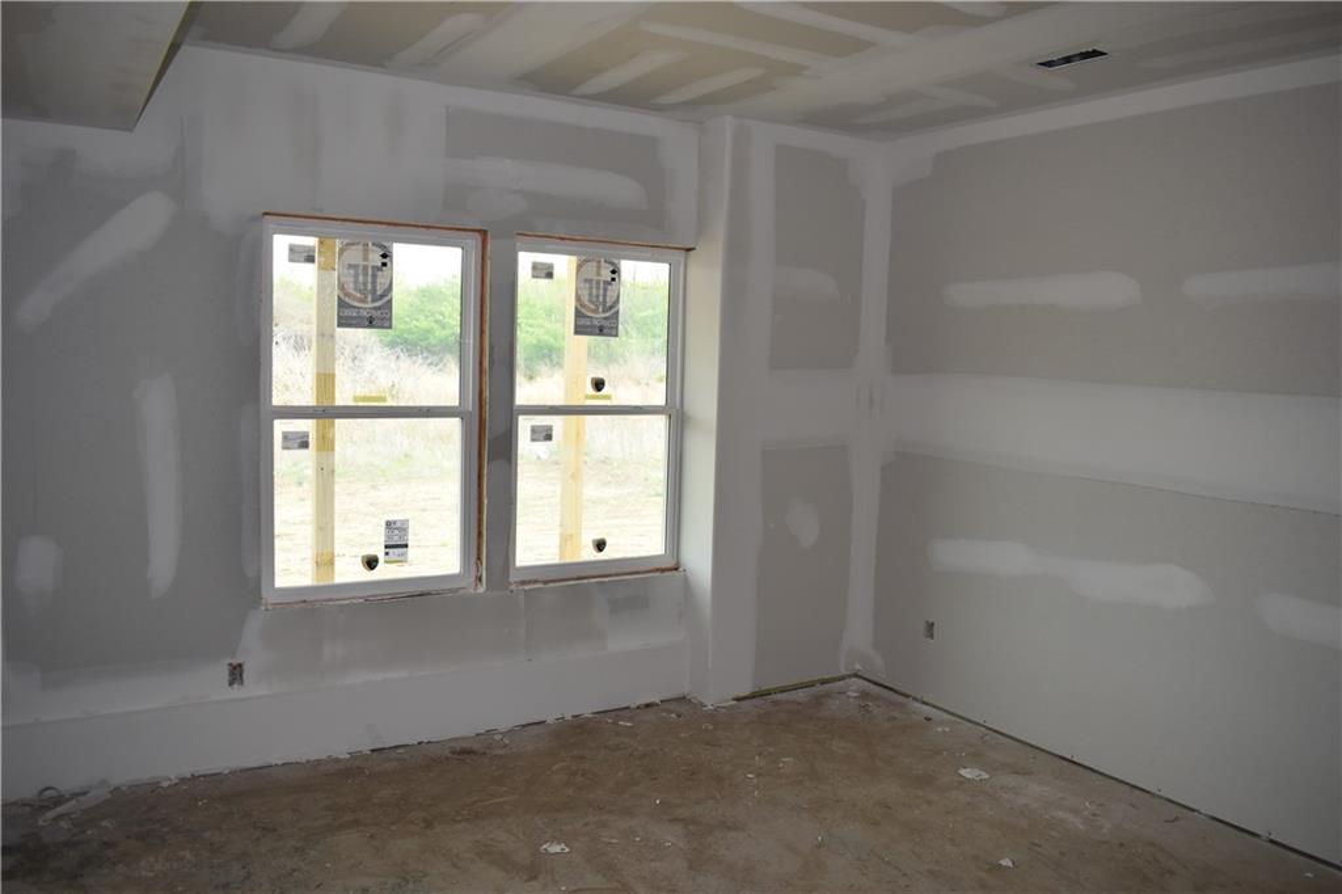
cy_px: 447
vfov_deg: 47.9
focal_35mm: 27
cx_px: 671
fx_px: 1006
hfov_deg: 67.4
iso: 280
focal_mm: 18
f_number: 5
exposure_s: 1/200
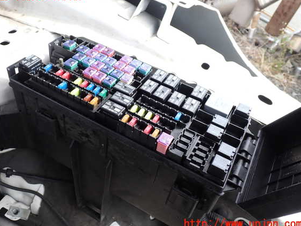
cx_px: 144
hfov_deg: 56.8
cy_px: 110
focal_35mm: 32
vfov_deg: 44.1
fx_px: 278
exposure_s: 1/160
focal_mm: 5.4
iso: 100
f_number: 3.2
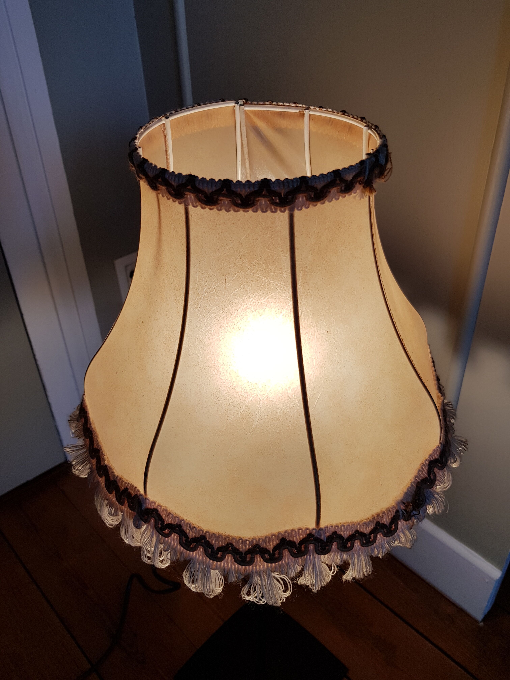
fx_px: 511
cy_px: 340
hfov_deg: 53.1
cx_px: 255
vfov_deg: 67.3
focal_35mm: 26
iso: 40
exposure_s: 1/177
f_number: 1.7
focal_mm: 4.2
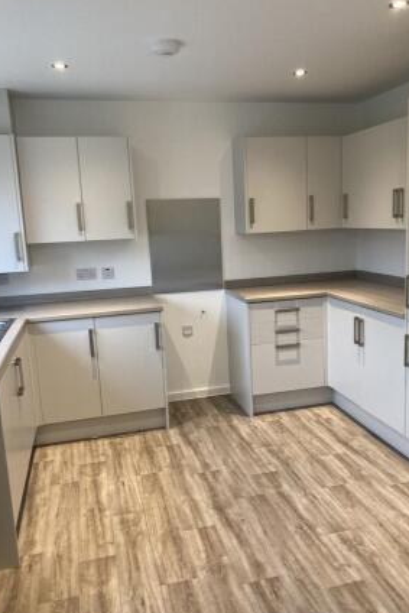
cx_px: 221
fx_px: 511
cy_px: 303
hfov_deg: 43.6
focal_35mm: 30
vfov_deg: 61.9
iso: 125
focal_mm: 3.99
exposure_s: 1/60
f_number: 1.8
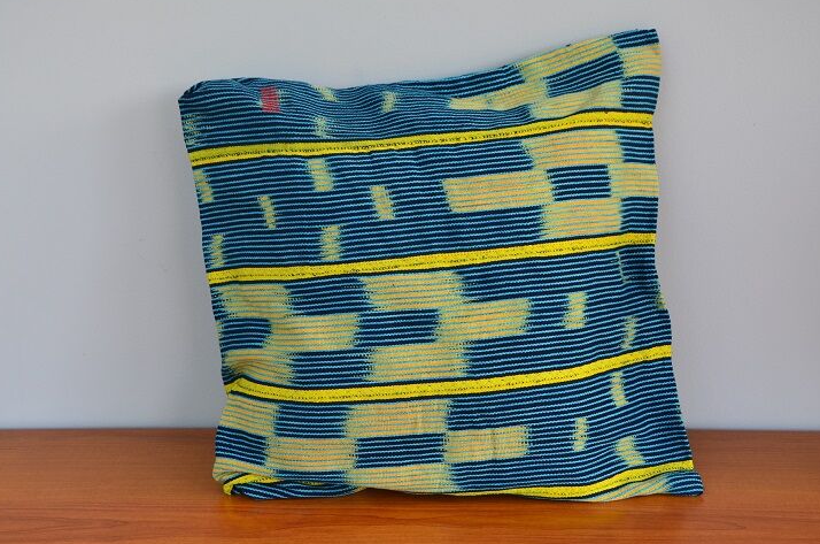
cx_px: 407
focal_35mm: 63
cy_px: 285
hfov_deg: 32.0
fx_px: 1432
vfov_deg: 21.5
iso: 400
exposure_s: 1/60
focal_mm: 38
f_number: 8
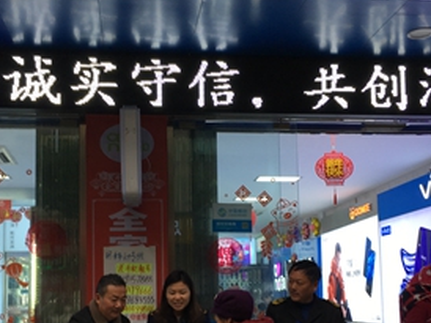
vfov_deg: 27.2
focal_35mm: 53
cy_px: 231
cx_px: 211
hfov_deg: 36.2
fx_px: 659
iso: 32
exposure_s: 1/100
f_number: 2.2
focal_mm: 4.15
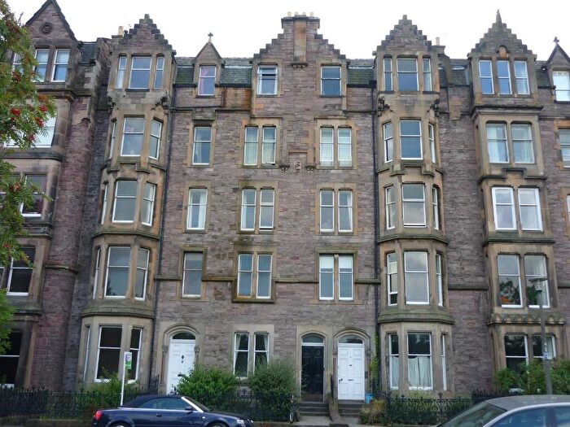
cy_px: 214
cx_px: 285
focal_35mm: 33
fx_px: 543
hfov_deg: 55.4
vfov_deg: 42.9
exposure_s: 1/200
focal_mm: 5.5
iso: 80
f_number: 2.8
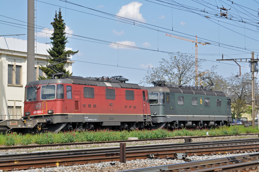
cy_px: 86
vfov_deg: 13.0
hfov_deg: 19.5
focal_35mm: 105
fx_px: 754
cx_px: 130
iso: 200
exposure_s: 1/1000
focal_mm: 70
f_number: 5
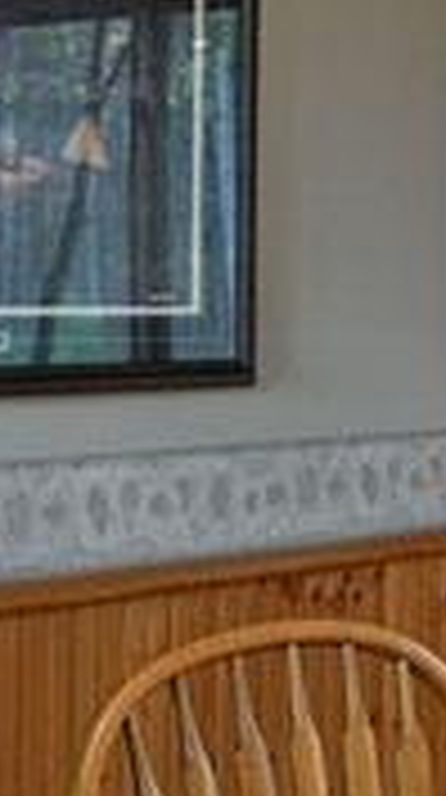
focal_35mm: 103
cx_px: 982
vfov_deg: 20.7
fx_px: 2175
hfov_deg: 10.5
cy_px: 292
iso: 200
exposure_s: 1/15
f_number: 5.6
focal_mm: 16
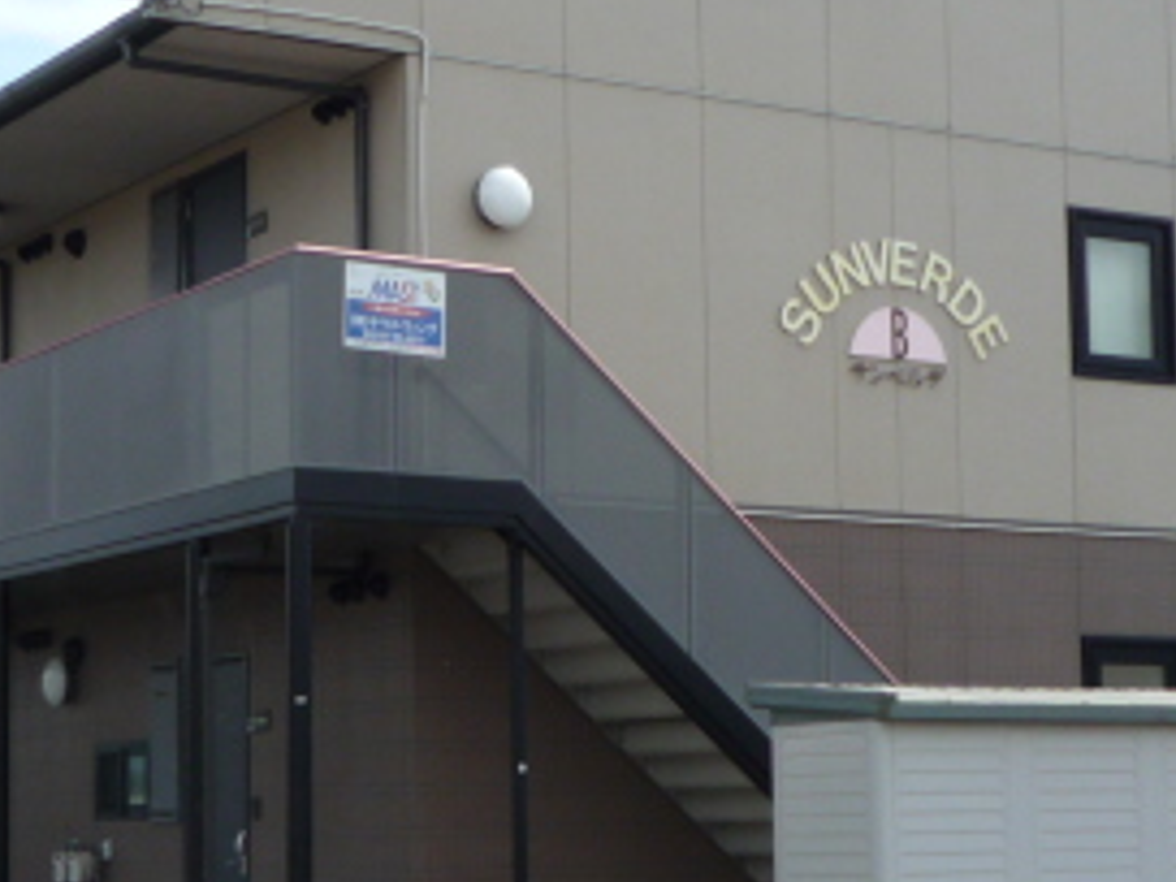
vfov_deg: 18.4
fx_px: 2718
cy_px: 545
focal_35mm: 80
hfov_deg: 24.4
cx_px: 476
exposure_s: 1/640
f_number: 4
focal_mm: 4.4
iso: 100
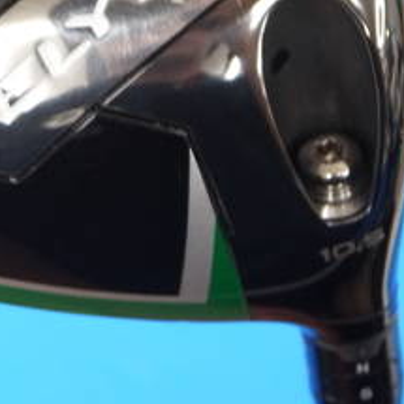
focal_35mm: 221
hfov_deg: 7.9
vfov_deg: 7.9
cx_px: -6
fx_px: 2918
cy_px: -17
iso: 800
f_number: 5.6
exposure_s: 1/80
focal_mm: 42
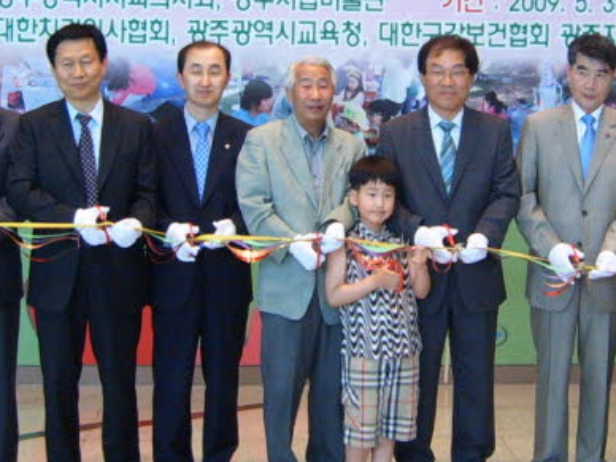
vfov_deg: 18.2
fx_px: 1441
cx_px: 389
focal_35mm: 81
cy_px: 148
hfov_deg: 24.1
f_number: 2.9
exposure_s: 1/15
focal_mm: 6.2
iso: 141
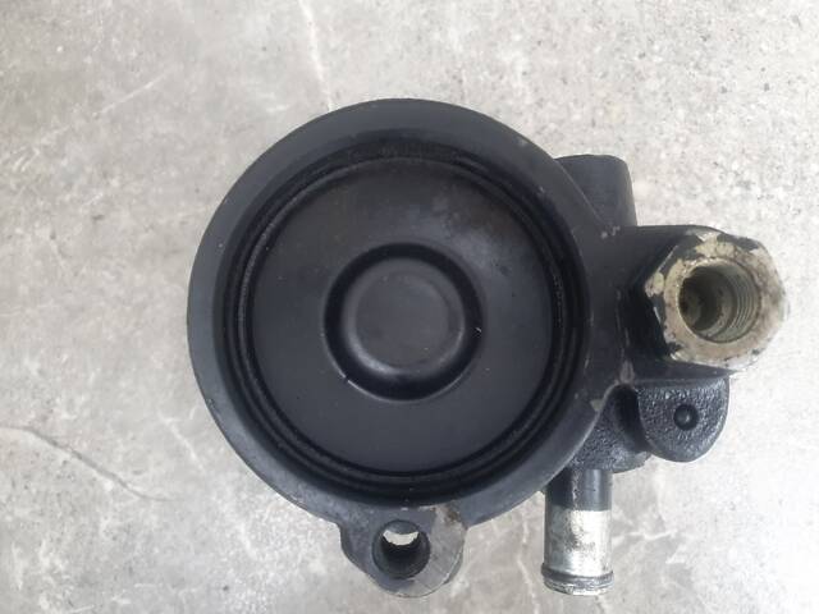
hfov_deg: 67.3
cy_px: 307
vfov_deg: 53.1
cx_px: 410
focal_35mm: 26
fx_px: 615
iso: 125
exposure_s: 1/120
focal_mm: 4.32
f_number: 2.4
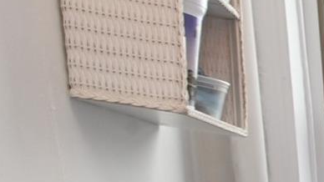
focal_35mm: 83
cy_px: 349
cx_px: 760
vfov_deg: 12.9
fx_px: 713
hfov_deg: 15.4
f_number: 14
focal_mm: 10
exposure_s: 1/8
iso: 500
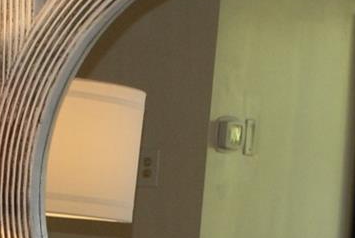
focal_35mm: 173
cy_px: 357
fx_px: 1709
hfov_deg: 11.8
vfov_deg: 7.8
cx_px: 100
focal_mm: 20
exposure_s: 1/60
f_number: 5.6
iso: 400
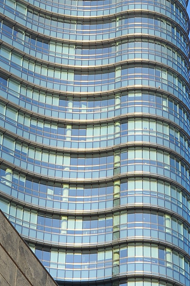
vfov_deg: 10.3
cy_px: -132
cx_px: 94
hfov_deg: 7.1
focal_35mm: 194
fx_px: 1539
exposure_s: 1/100
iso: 320
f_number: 13
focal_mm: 55
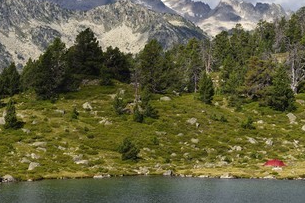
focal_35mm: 131
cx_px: 182
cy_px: 64
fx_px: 1109
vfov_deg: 10.4
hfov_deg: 15.6
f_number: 11
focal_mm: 95
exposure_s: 1/250
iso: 200
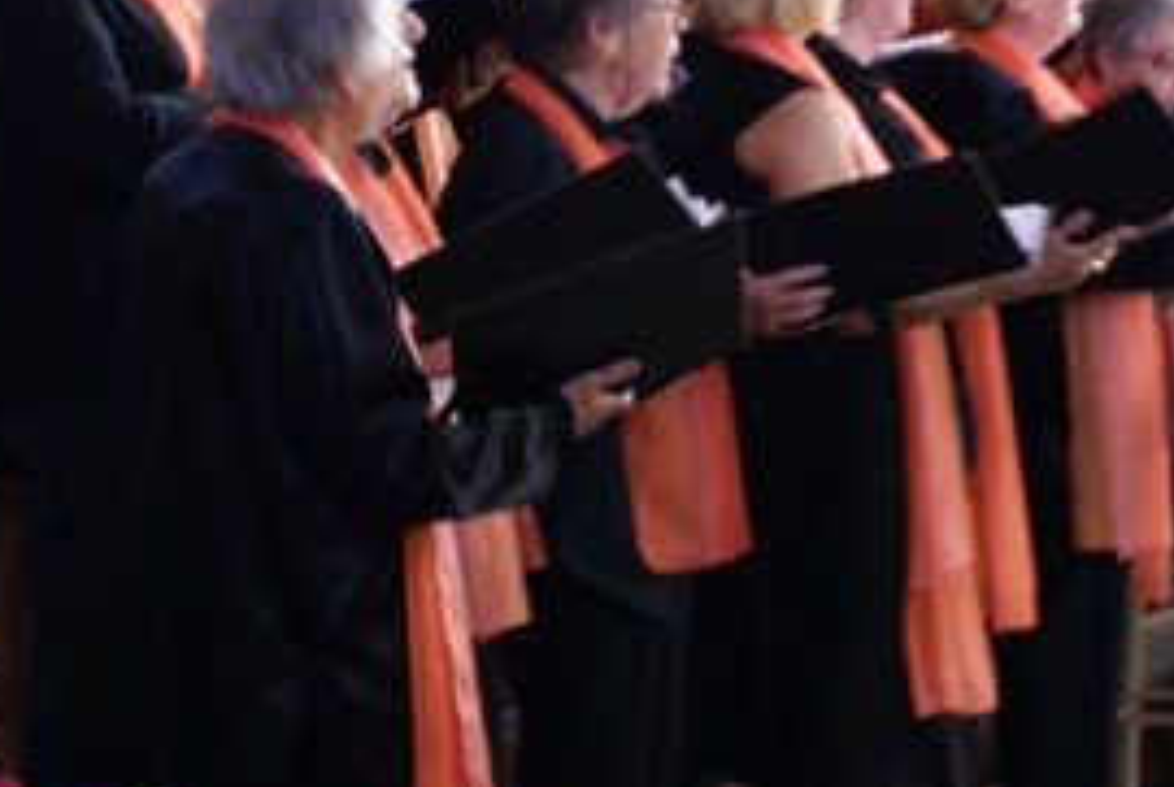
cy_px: 183
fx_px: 5684
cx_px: 909
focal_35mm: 174
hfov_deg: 11.8
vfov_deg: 7.9
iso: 800
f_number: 6.3
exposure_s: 1/4
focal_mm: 70
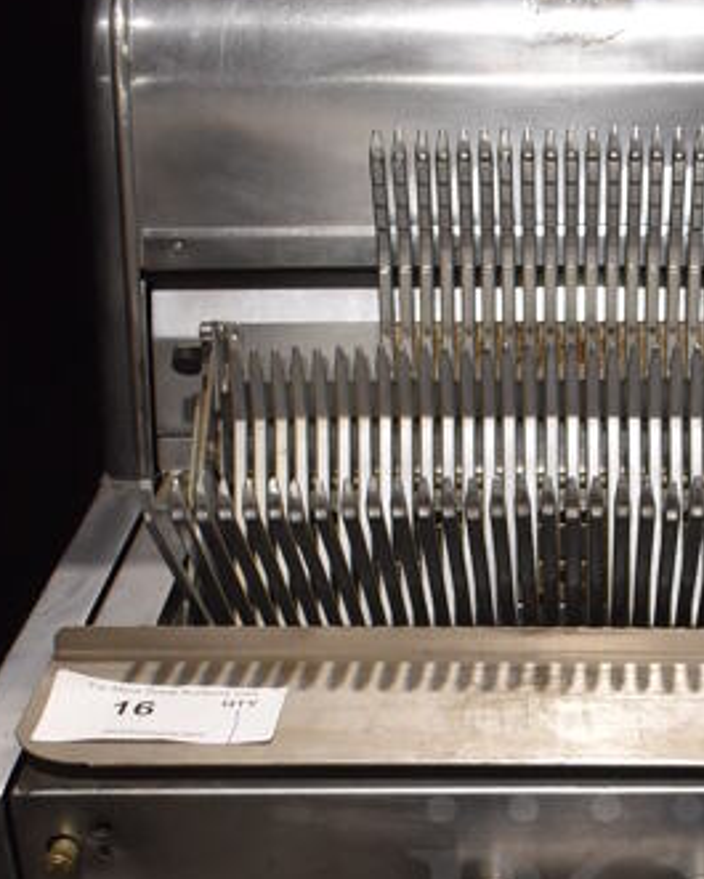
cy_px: 918
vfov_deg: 25.5
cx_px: 606
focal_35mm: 70
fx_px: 1822
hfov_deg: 21.5
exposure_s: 1/125
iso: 1100
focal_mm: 18
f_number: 3.5
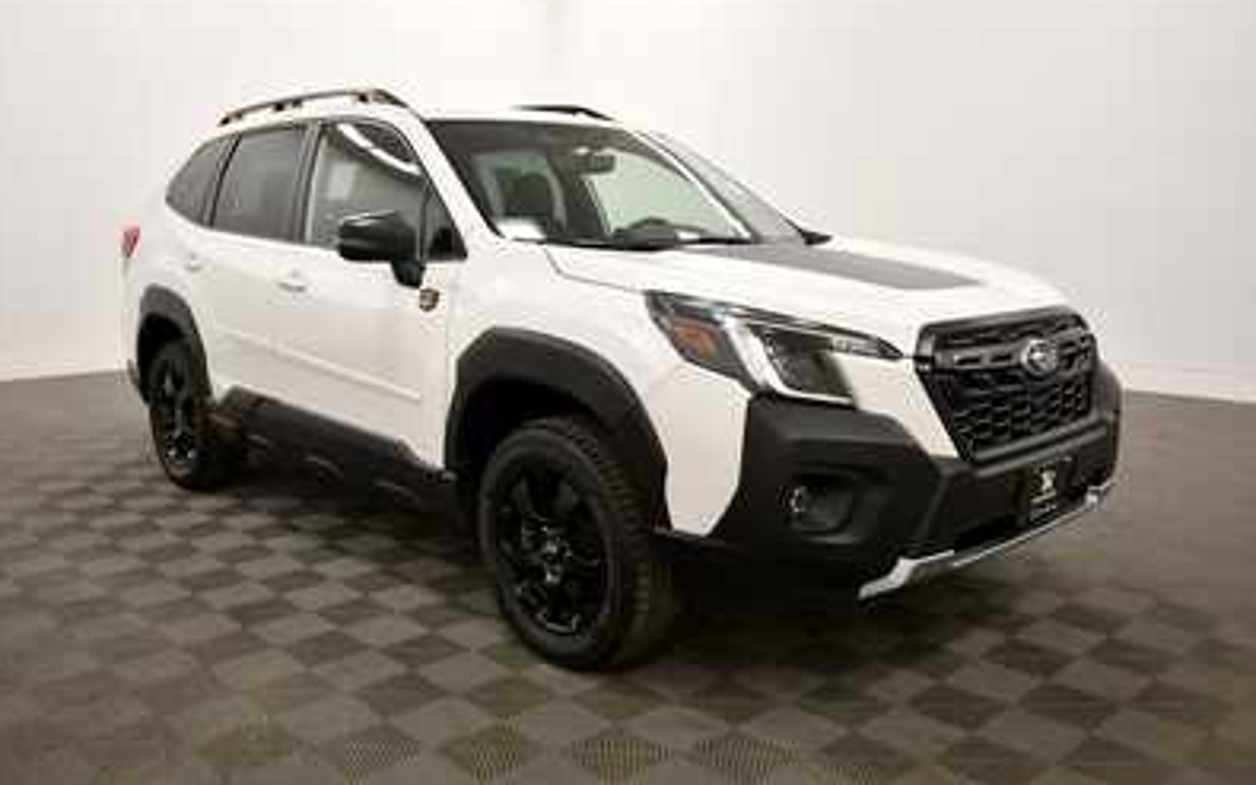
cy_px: 377
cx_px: 623
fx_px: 1061
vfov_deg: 40.6
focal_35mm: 31
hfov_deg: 61.2
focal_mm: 20
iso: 800
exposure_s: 1/160
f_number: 5.6
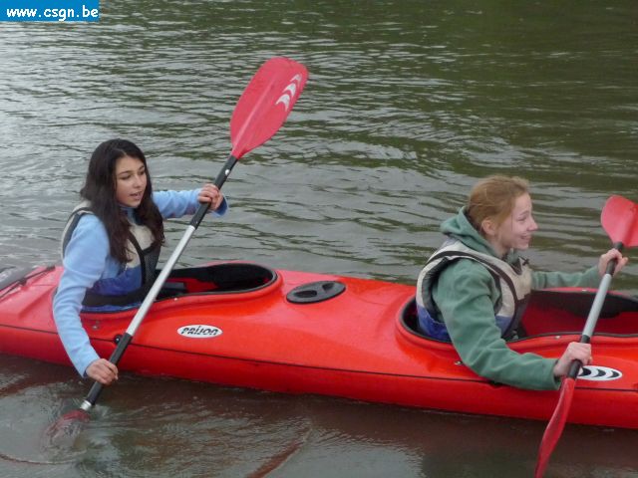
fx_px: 1382
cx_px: 319
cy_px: 239
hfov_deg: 26.0
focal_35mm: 75
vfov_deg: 19.6
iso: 400
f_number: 4.3
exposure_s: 1/200
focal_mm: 9.3
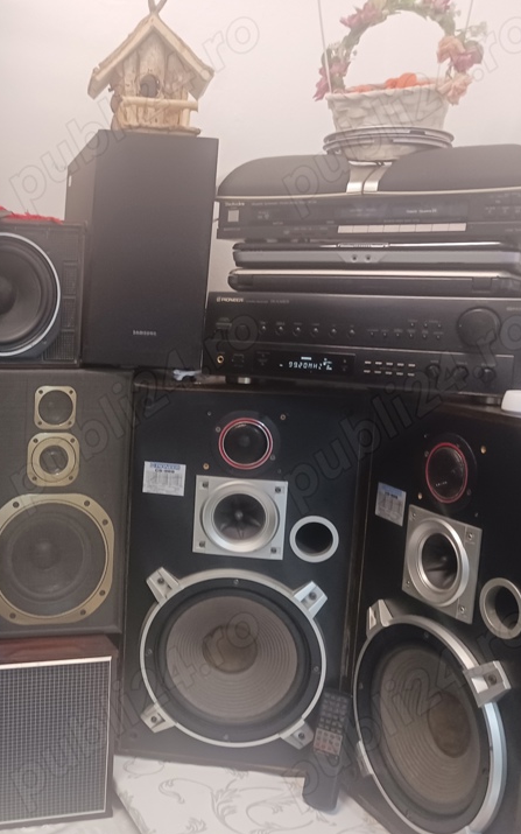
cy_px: 428
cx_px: -3
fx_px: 909
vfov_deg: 49.3
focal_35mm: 40
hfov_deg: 29.8
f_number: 1.8
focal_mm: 4
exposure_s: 1/25
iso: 250
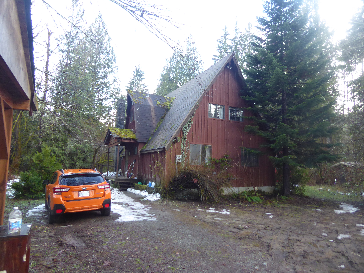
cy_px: 136
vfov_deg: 54.9
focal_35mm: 25
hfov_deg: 69.4
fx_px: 263
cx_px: 182
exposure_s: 1/60
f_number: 3.3
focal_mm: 4.3
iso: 200
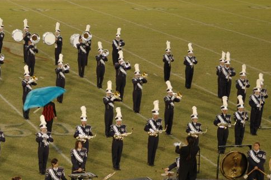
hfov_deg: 14.5
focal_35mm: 140
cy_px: 87
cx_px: 17
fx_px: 1053
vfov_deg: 9.8
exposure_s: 1/60
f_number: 2.8
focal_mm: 44
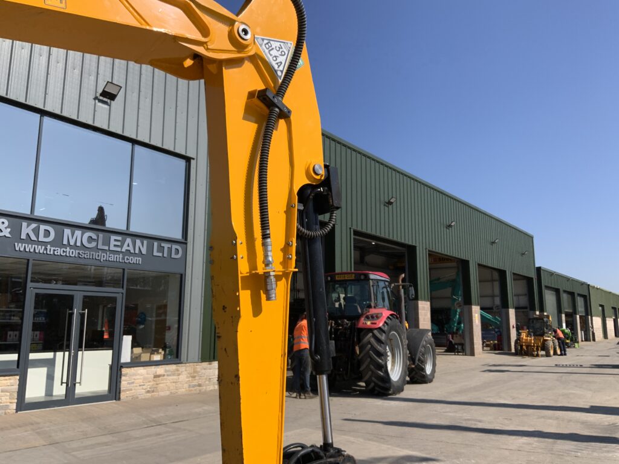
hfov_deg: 61.7
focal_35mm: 29
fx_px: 519
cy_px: 232
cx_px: 310
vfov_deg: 48.2
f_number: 1.8
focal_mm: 3
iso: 16
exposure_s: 1/2227
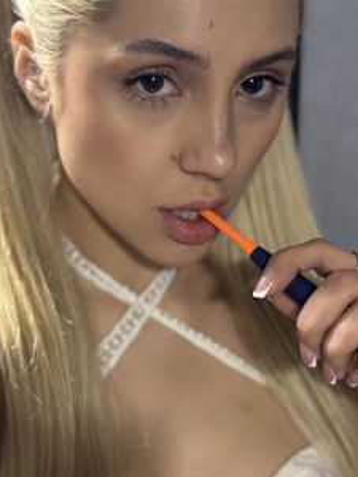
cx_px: 123
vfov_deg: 30.3
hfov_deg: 22.8
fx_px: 883
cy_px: 242
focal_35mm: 64
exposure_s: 1/25
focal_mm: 6.76
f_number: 1.78
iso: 400
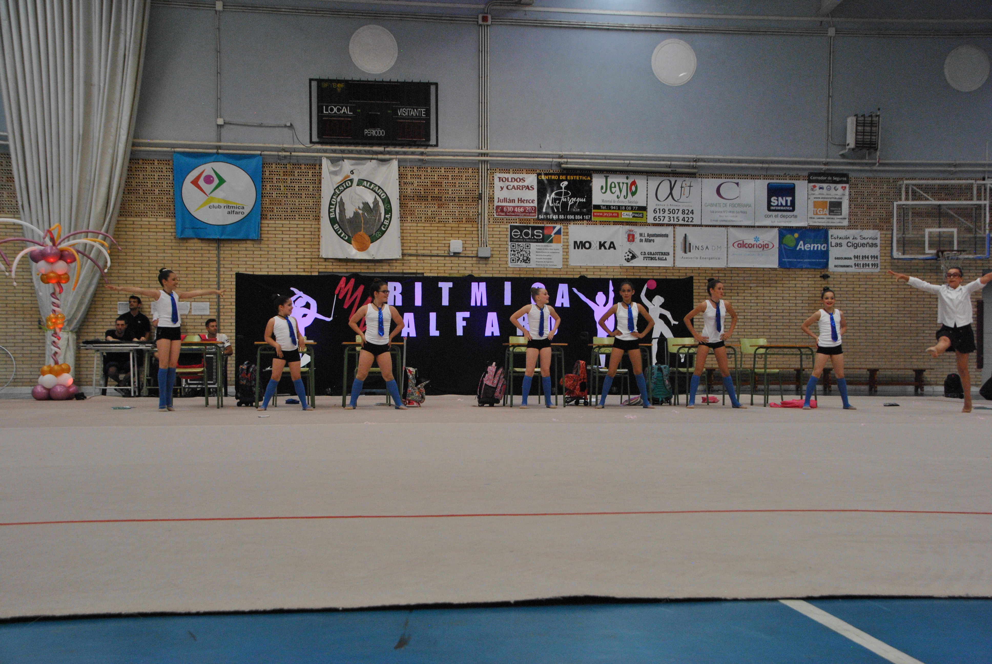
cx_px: 496
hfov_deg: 44.9
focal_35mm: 44
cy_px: 332
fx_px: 1200
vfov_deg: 30.9
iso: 800
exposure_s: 1/160
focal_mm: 29
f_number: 6.3
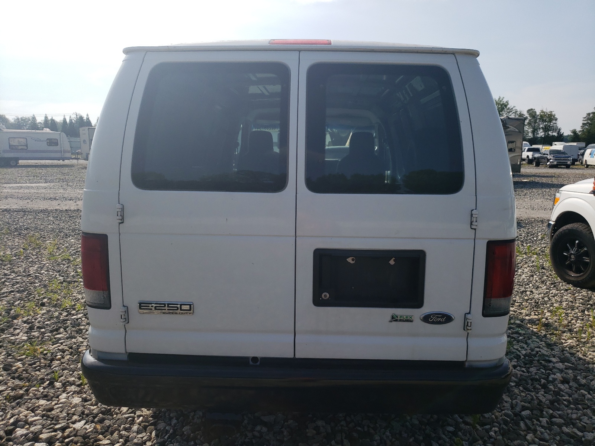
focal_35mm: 26
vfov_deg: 53.1
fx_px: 447
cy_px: 223
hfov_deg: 67.3
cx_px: 298
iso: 50
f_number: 1.5
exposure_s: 1/5000
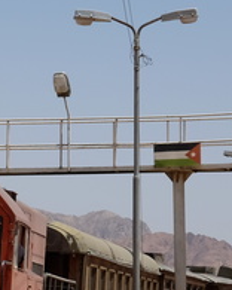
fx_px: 2000
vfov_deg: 8.3
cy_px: 153
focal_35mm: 233
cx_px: -155
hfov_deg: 6.5
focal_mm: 40.7
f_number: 10
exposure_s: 1/420
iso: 200
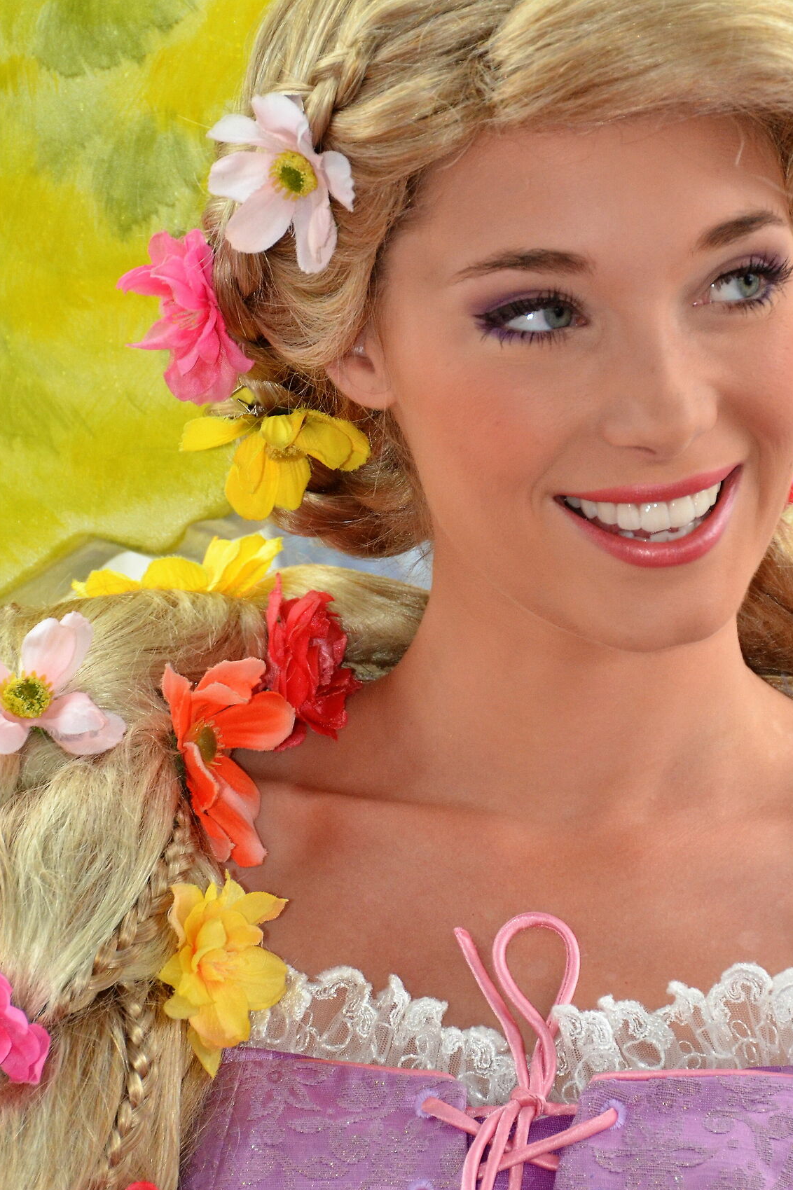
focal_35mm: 275
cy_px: 498
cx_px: 494
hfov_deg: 5.0
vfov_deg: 7.5
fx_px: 9089
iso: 1250
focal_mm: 130
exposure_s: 1/250
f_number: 7.1
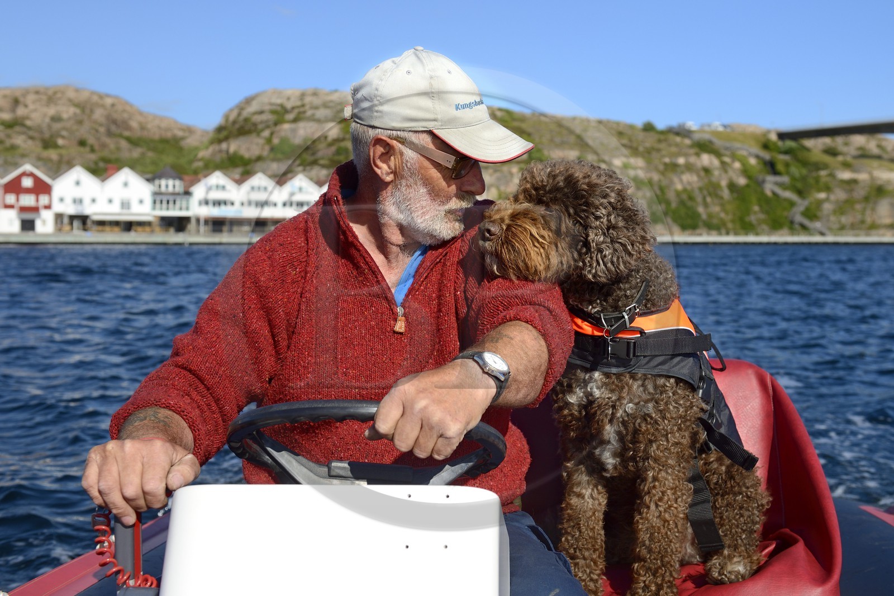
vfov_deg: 35.0
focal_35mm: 38
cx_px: 447
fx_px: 943
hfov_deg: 50.7
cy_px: 298
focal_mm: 38
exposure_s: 1/1250
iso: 200
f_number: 5.6
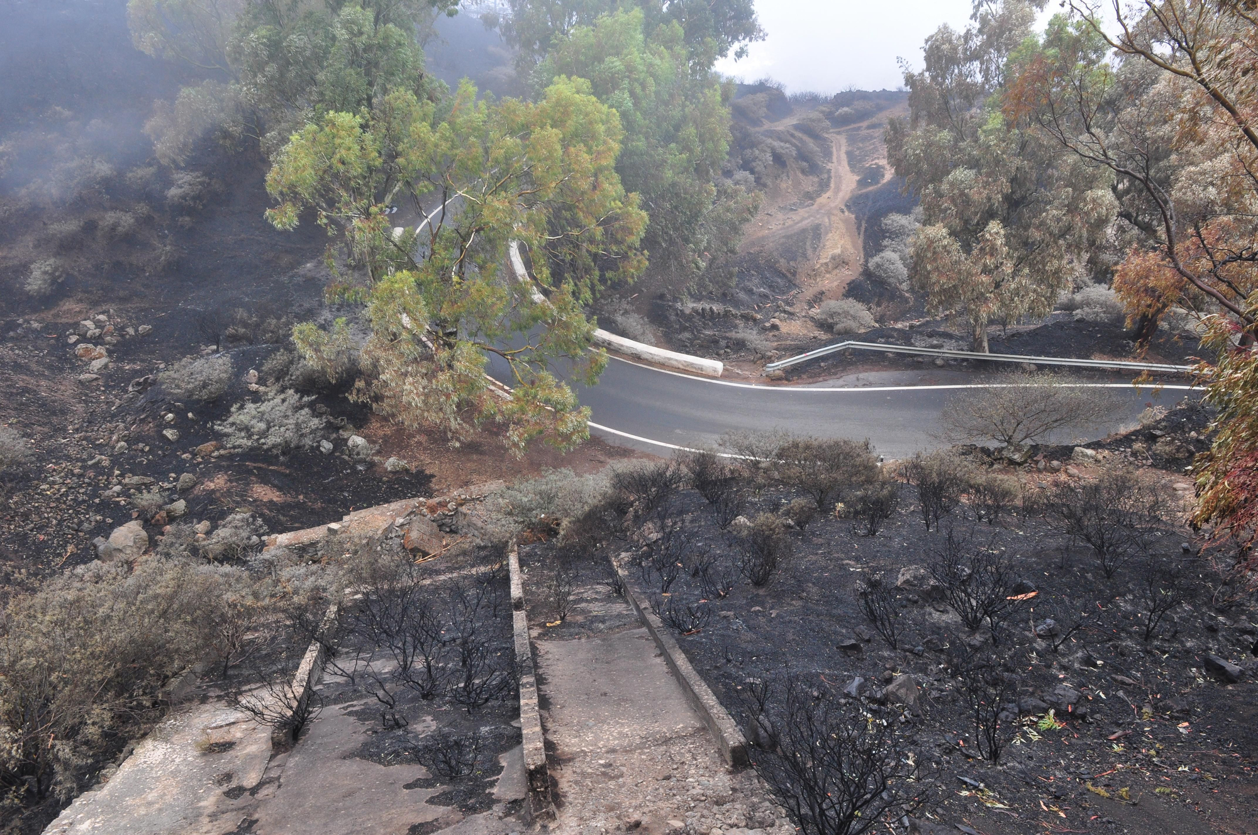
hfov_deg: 70.5
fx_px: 890
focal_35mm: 26
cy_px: 418
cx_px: 629
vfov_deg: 50.3
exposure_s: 1/60
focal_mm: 17
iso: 400
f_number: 7.1
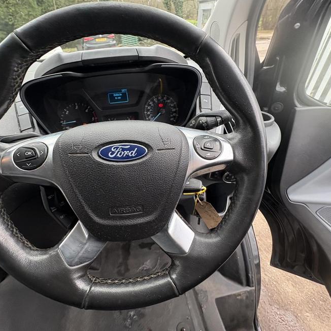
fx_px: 184
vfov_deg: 83.9
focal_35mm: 17
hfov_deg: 83.8
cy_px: 161
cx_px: 150
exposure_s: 1/139
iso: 125
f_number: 2.2
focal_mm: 2.22
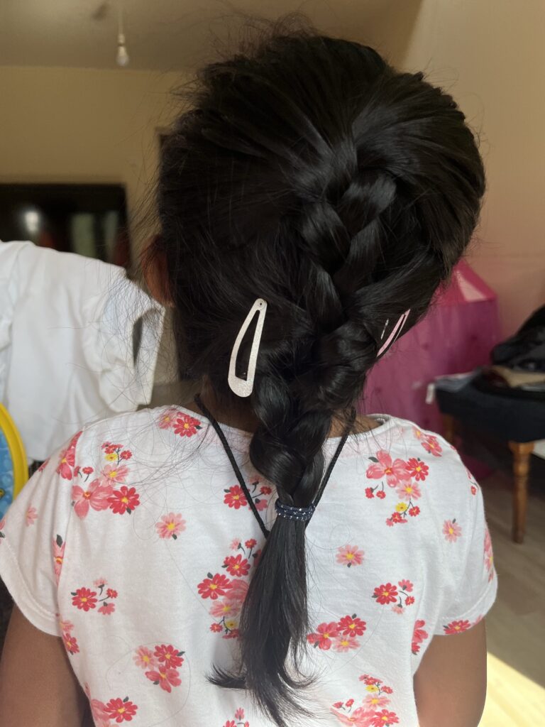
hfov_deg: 53.1
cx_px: 272
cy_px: 364
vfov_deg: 67.3
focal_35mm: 26
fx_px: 546
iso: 50
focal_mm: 5.1
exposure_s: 1/696
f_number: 1.6
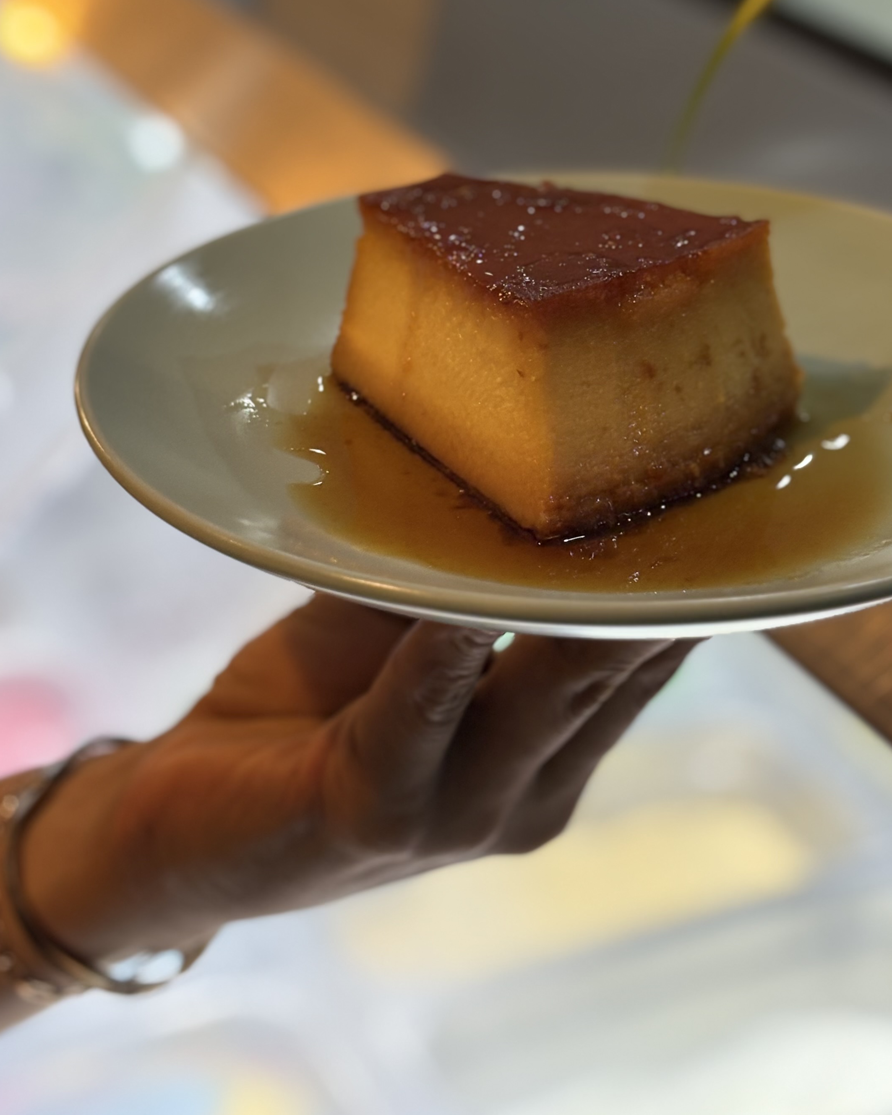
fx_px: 2541
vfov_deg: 24.6
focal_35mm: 77
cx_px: 529
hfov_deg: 19.9
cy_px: 327
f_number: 1.6
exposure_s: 1/60
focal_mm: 5.96
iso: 80
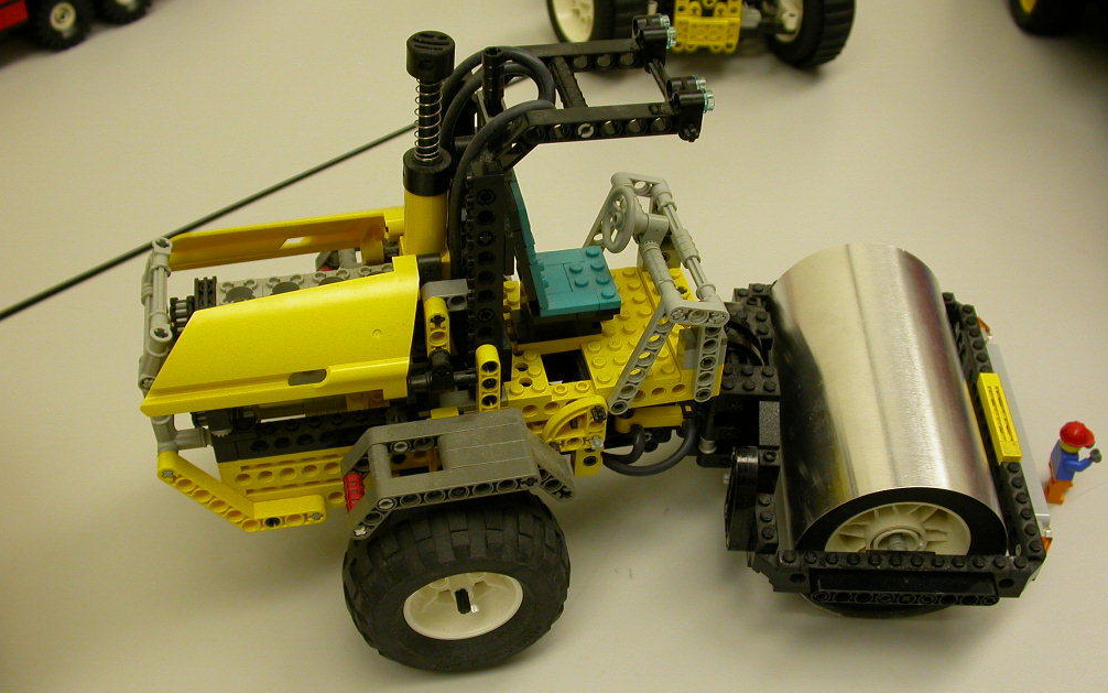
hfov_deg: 48.2
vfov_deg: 31.3
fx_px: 1238
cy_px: 355
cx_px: 556
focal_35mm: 41
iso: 100
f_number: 3
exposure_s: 1/45.6
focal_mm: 7.85
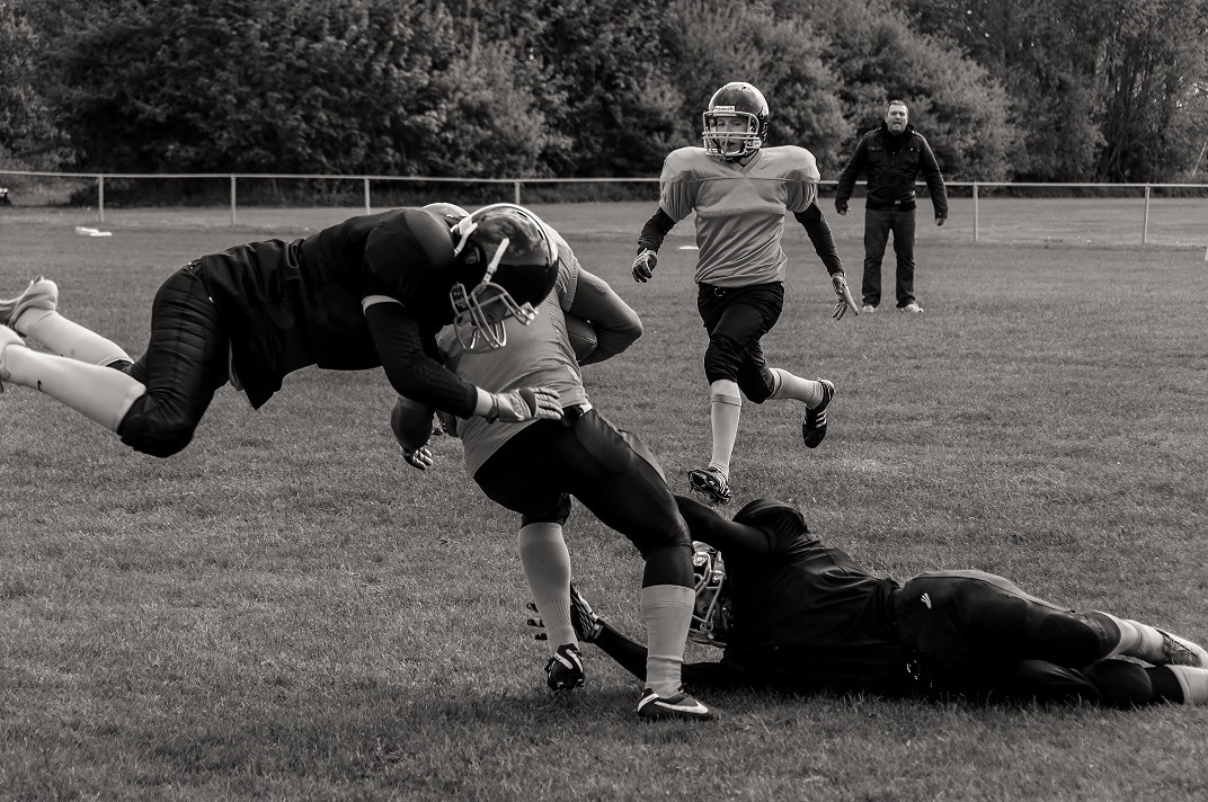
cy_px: 401
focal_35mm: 112
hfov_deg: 18.2
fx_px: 3770
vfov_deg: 12.1
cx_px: 604
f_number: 5
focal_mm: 75
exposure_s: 1/640
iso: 200
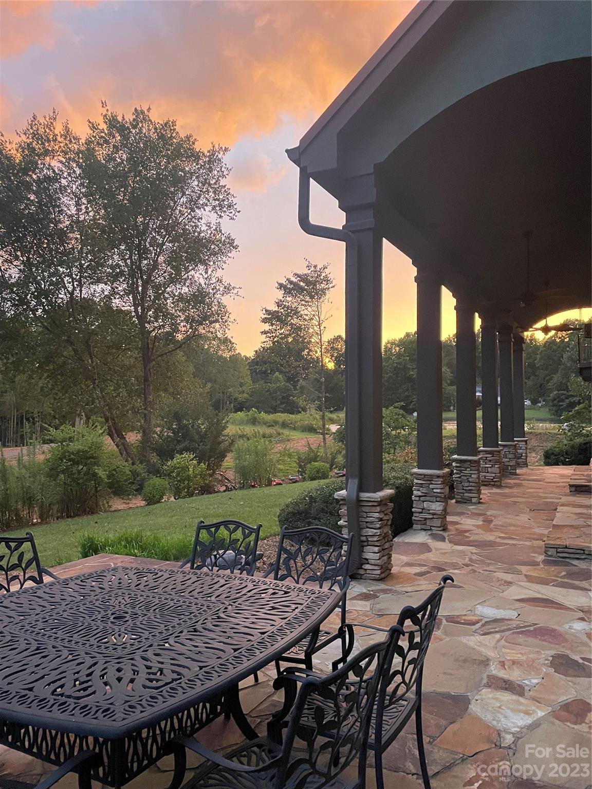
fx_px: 593
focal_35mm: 26
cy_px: 394
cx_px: 296
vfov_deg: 67.3
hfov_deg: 53.1
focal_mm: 4.2
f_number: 1.6
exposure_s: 1/40
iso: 640
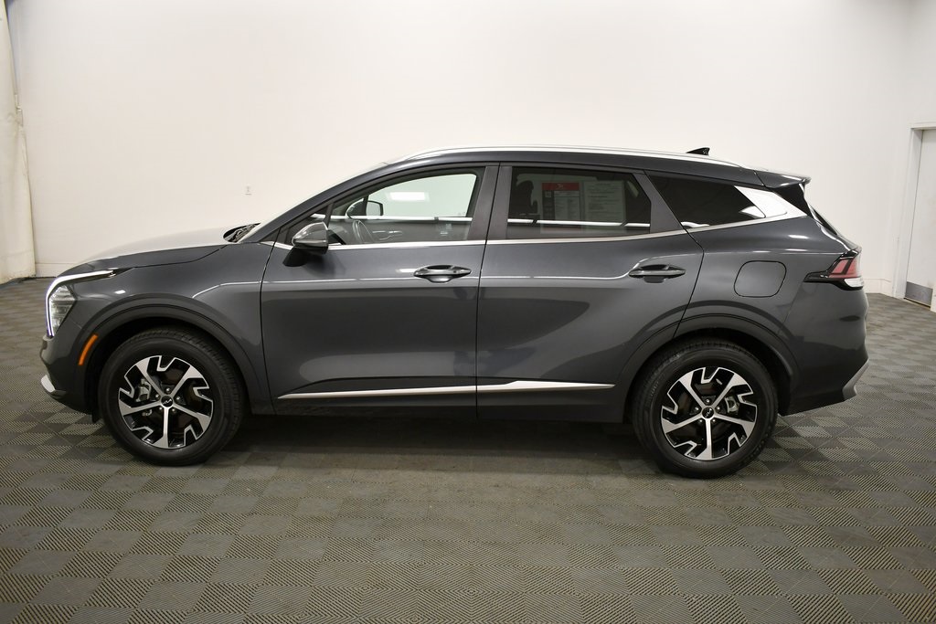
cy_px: 312
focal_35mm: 30
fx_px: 780
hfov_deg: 61.9
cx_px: 468
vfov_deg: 43.6
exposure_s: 1/250
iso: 720
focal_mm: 20
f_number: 3.8
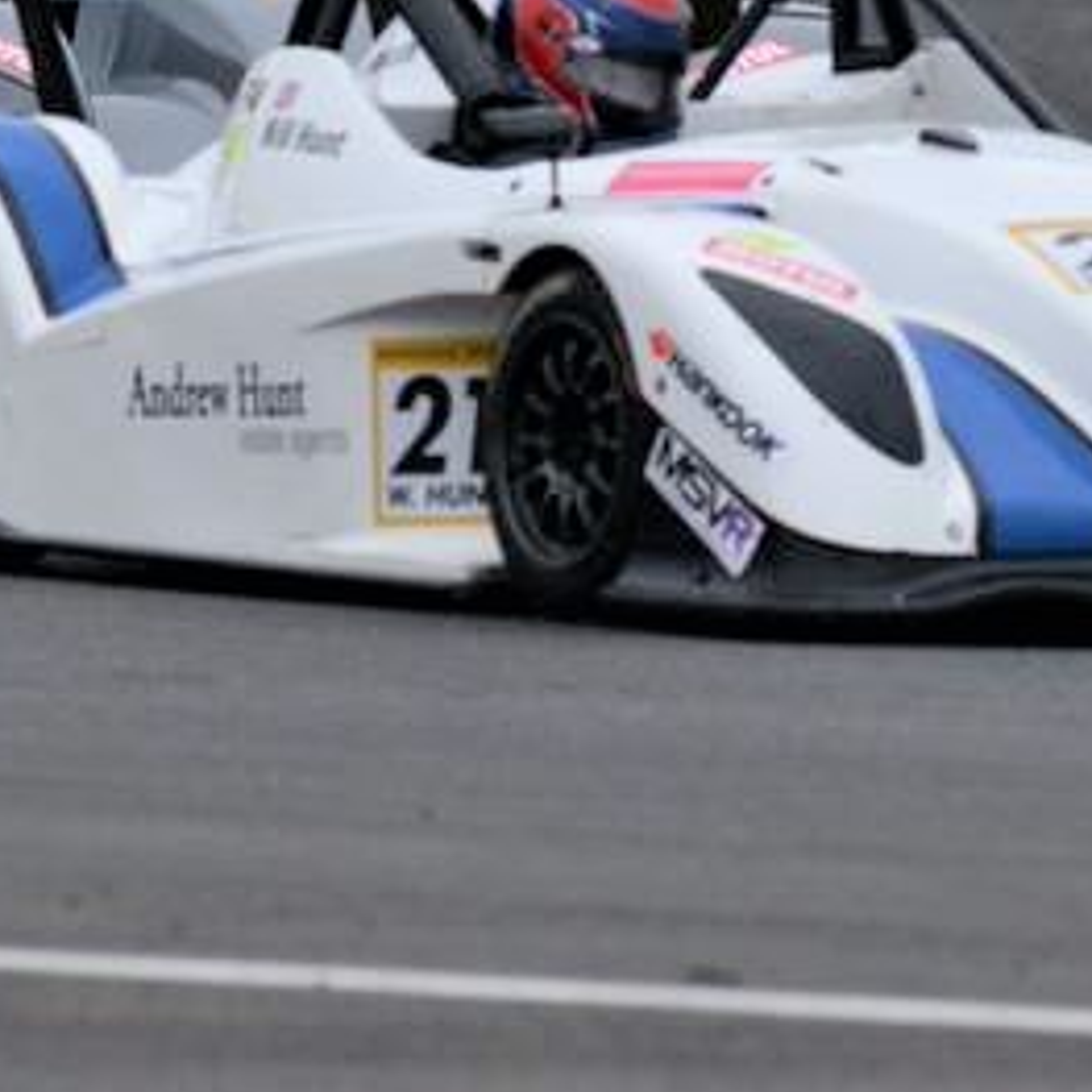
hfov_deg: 0.8
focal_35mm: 2324
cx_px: -154
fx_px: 82944
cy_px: -567
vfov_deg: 0.8
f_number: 6.3
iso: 1000
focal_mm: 600
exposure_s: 1/1600
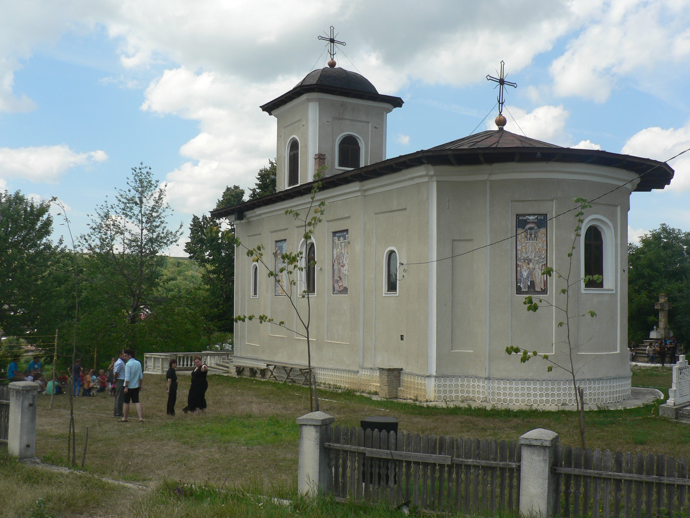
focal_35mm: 36
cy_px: 259
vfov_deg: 39.7
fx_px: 718
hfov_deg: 51.4
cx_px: 345
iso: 80
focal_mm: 6
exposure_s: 1/400
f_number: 4.5
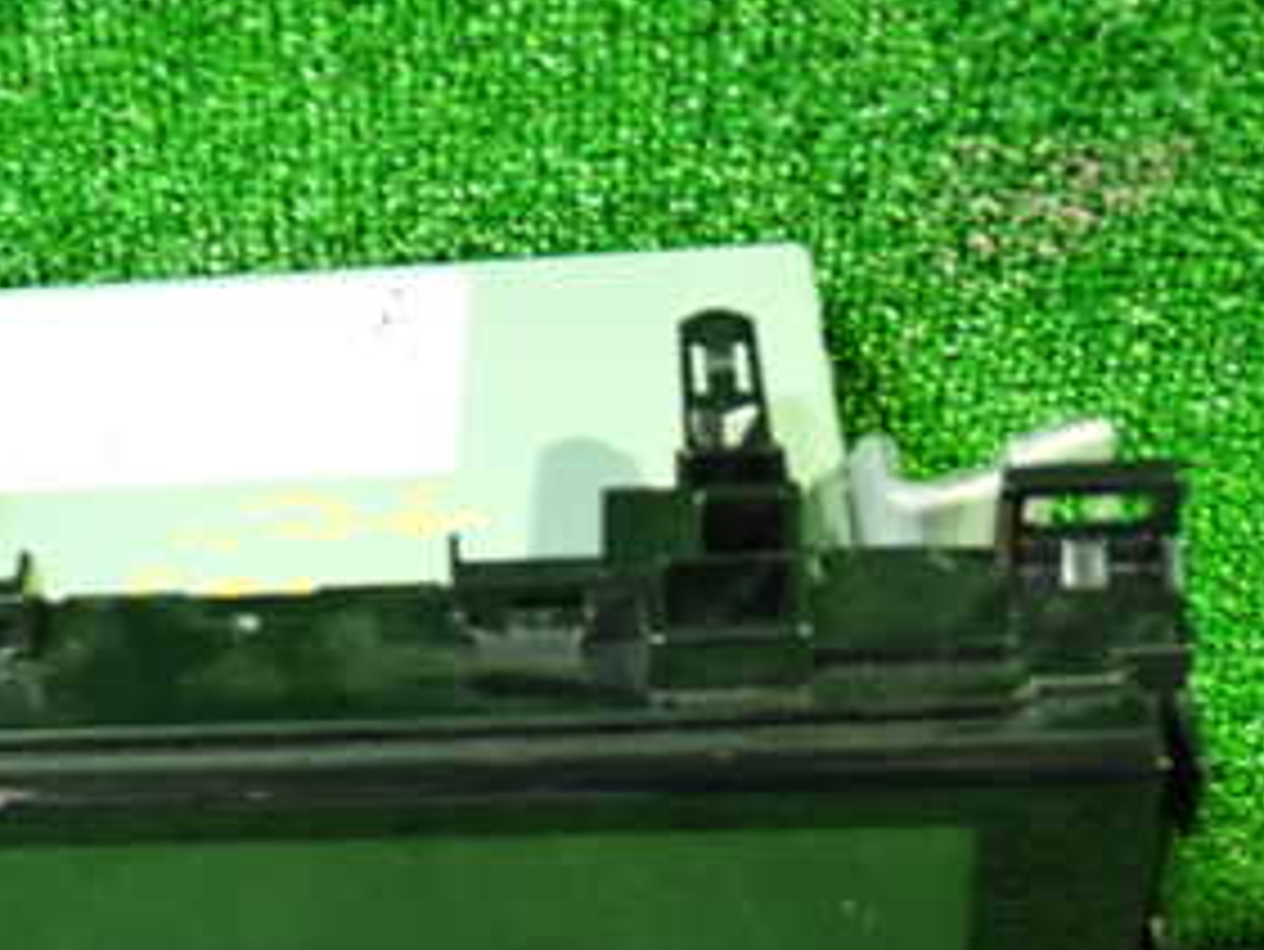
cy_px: 977
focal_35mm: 64
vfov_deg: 22.0
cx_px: 292
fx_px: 2338
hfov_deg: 29.7
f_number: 2.3
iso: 800
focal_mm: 5.4
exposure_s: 1/20
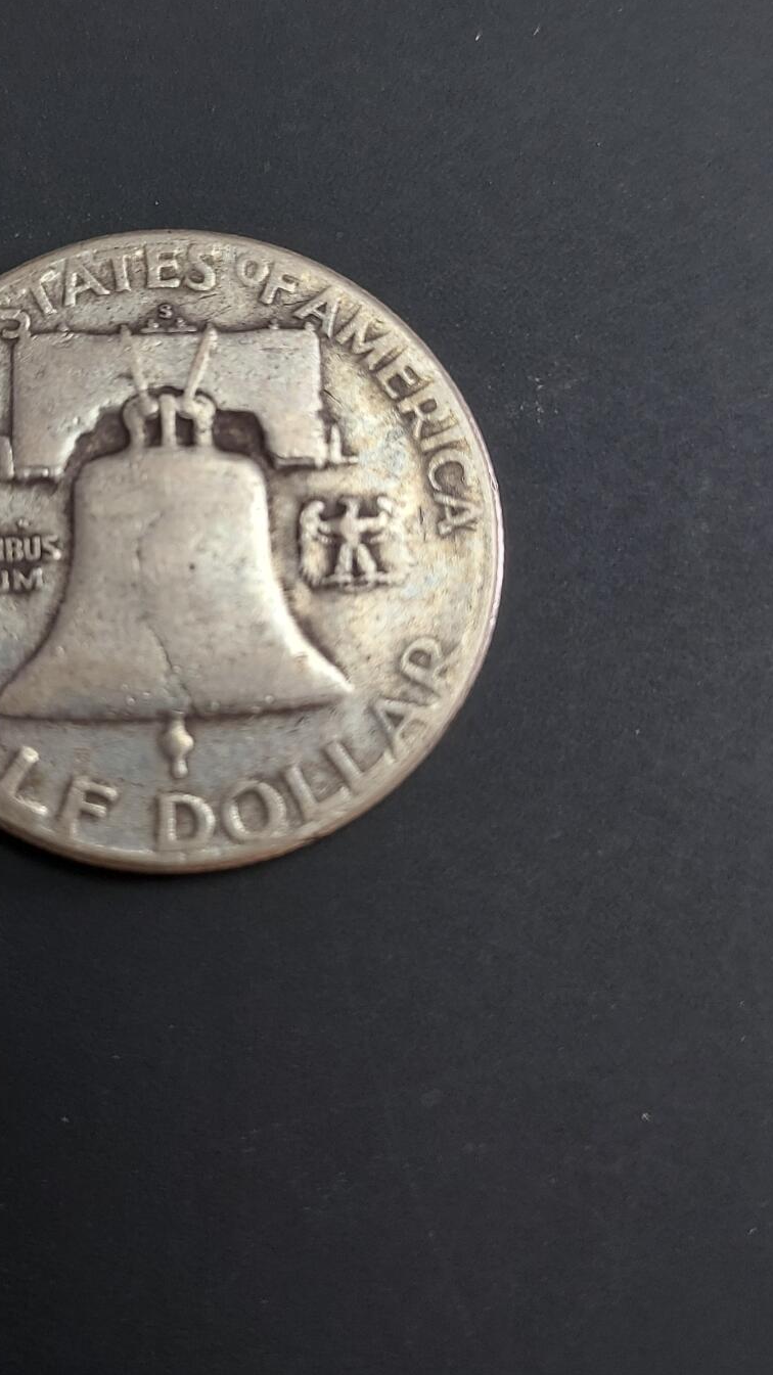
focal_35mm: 35
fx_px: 1276
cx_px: 208
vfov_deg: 56.3
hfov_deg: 33.1
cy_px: 570
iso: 80
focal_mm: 4.6
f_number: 1.8
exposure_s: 1/50
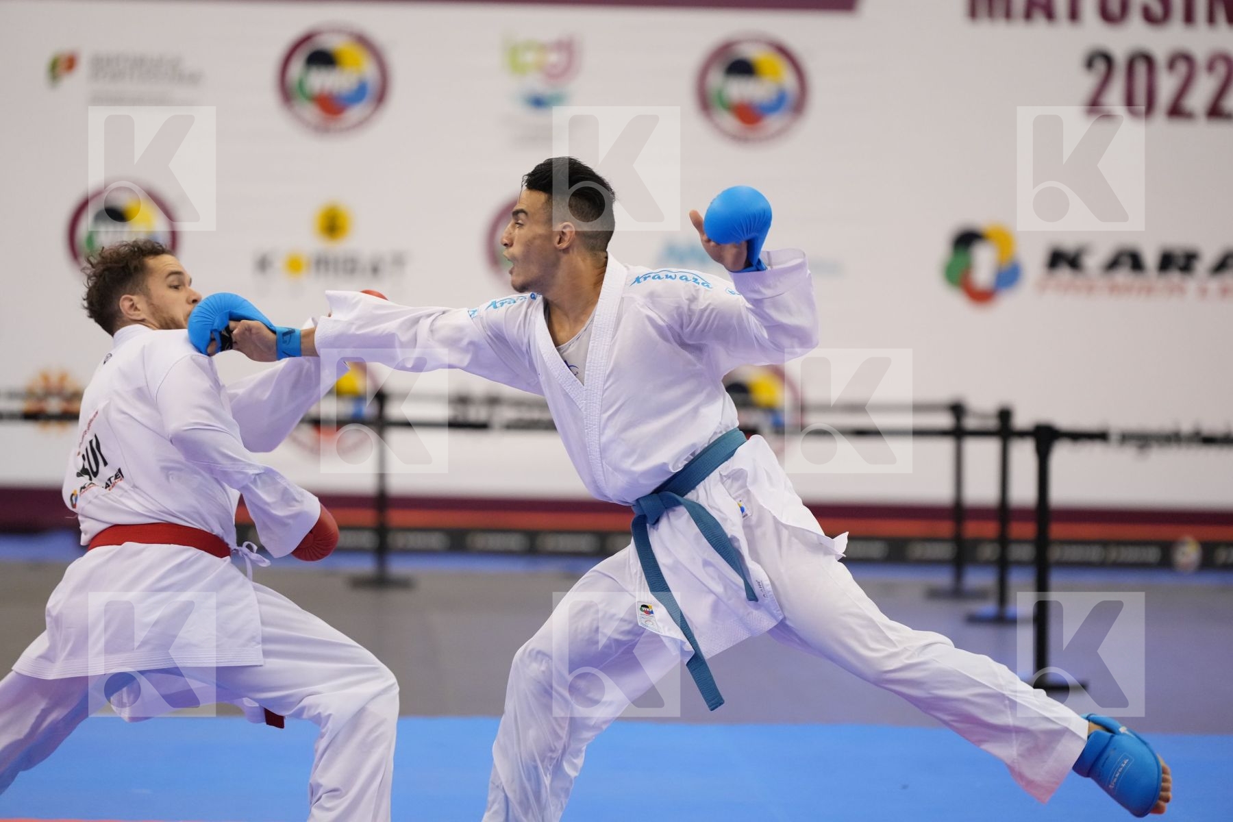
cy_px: 411
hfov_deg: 11.3
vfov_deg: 7.5
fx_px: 6233
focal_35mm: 182
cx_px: 616
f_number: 2.8
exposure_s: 1/1000
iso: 3200
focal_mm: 182
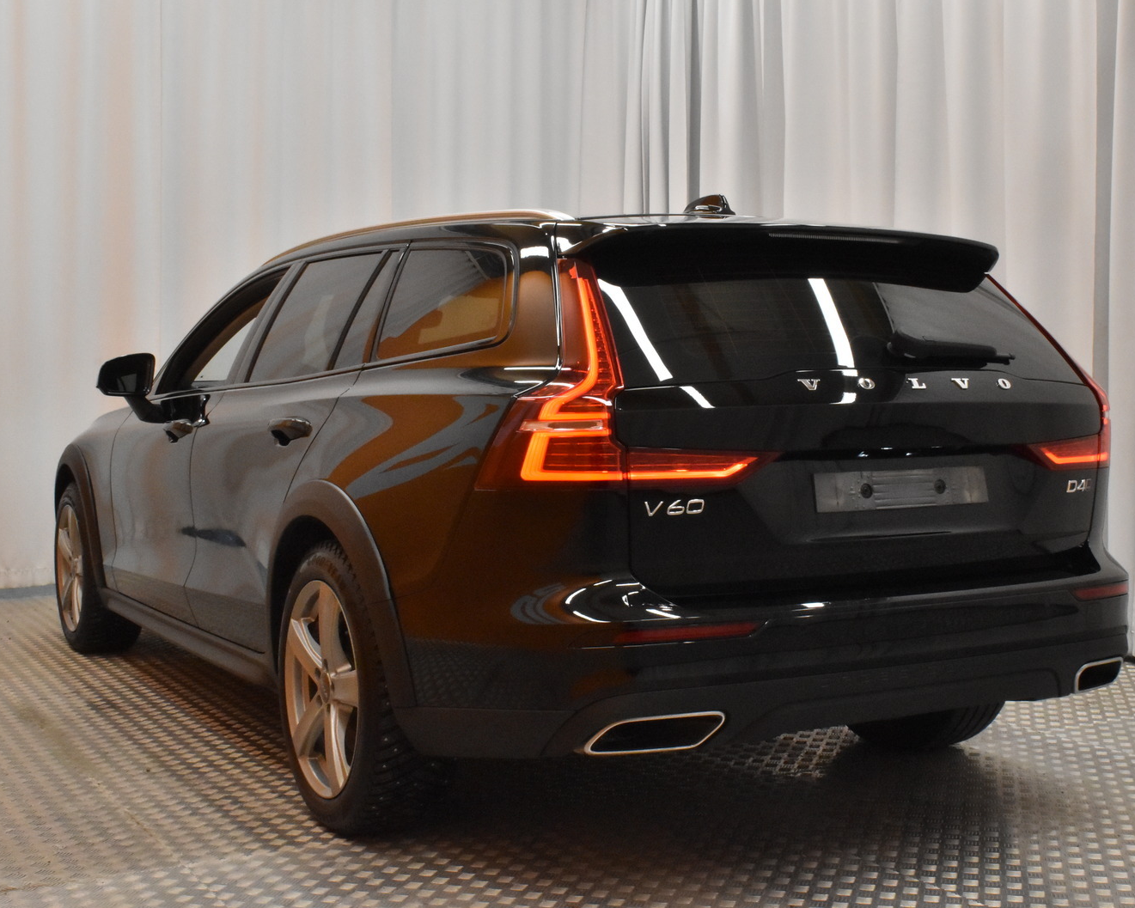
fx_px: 1565
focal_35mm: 47
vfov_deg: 32.4
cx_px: 583
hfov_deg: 39.9
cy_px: 462
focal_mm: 27
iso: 2800
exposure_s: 1/40
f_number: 25
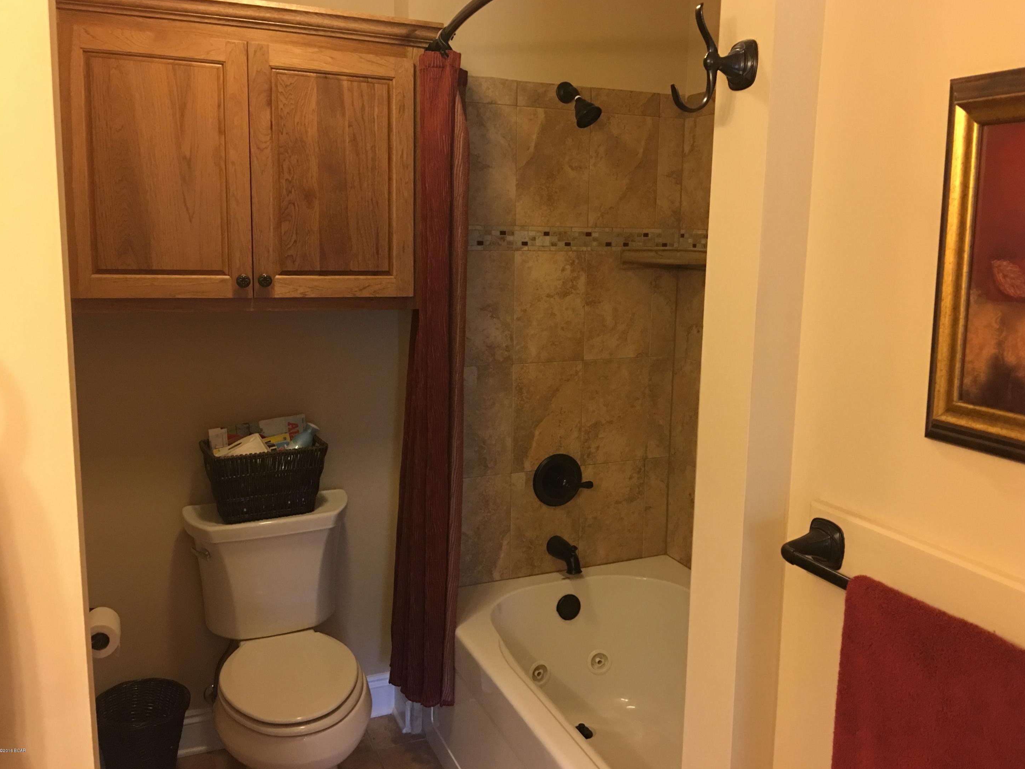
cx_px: 528
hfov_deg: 60.0
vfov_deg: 46.8
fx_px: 888
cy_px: 378
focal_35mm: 30
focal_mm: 4.15
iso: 100
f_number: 2.2
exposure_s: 1/15
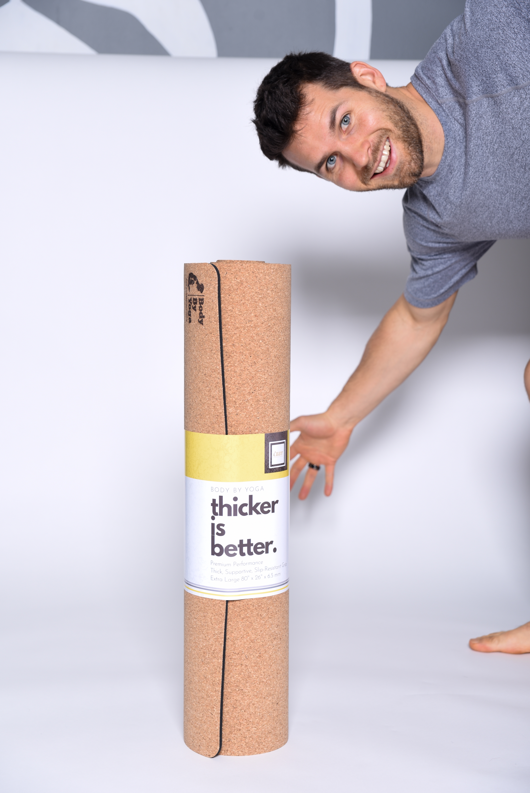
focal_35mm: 65
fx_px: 1434
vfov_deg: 30.9
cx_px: 265
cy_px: 396
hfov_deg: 20.9
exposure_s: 1/160
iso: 80
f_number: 6.3
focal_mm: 65
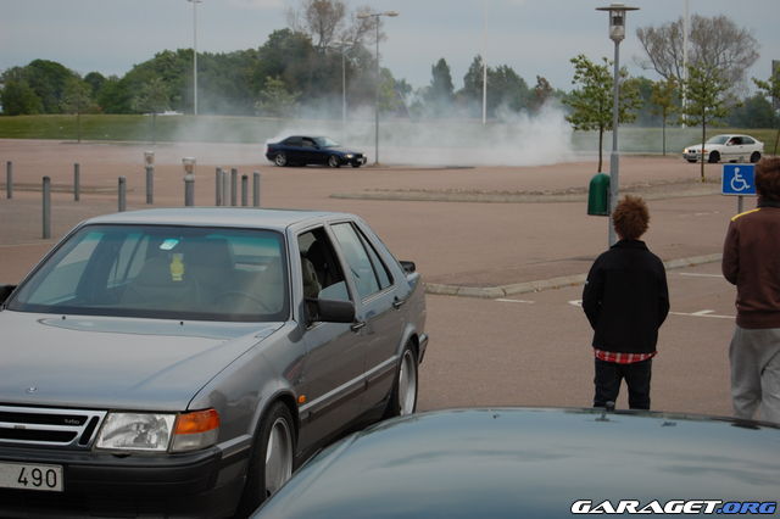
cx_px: 390
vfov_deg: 16.5
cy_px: 260
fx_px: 1787
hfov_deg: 24.6
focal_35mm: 82
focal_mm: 55
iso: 320
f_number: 5.6
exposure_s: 1/125
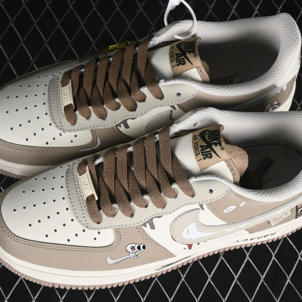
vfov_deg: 18.1
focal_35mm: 96
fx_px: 948
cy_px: 151
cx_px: 158
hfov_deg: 18.1
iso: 160
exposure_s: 1/80
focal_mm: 50
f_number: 7.1
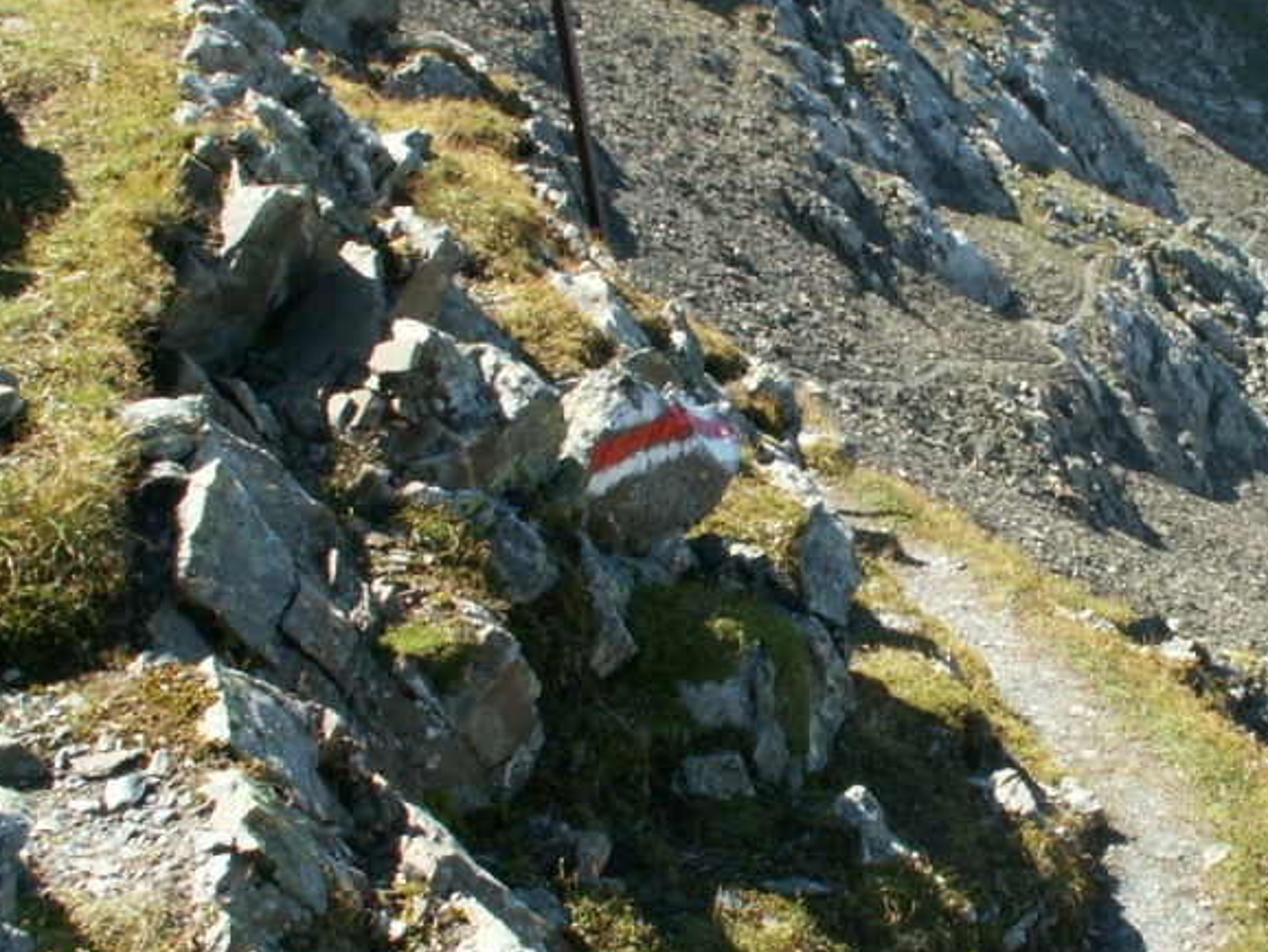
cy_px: 469
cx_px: 1038
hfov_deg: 30.3
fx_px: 2272
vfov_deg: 23.7
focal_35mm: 62
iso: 50
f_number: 8
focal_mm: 5.86
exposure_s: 1/50
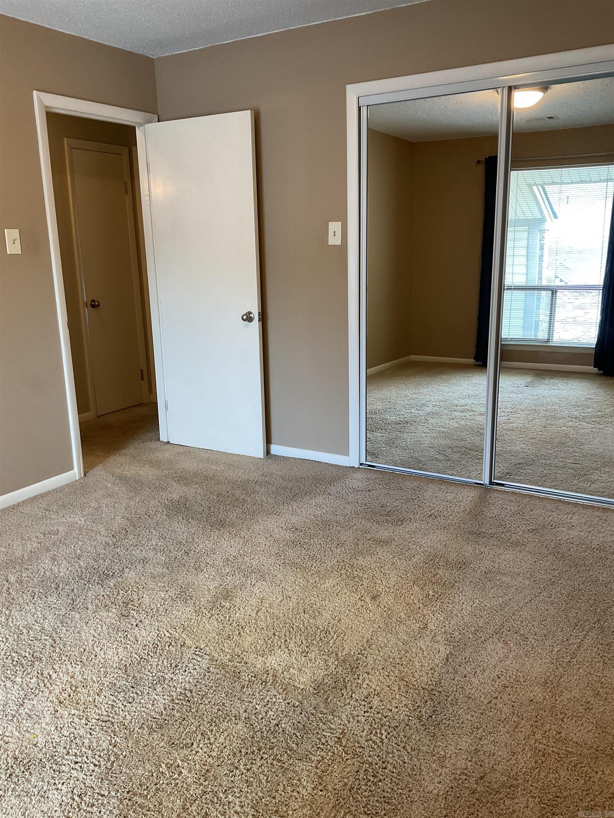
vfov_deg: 61.7
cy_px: 409
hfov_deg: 48.2
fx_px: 686
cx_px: 307
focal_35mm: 29
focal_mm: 3
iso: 80
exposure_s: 1/60
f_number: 1.8
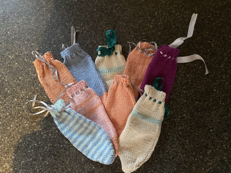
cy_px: 86
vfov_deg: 53.1
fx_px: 174
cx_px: 116
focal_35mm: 26
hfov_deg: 67.3
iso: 800
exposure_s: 1/30
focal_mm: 4.25
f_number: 1.8
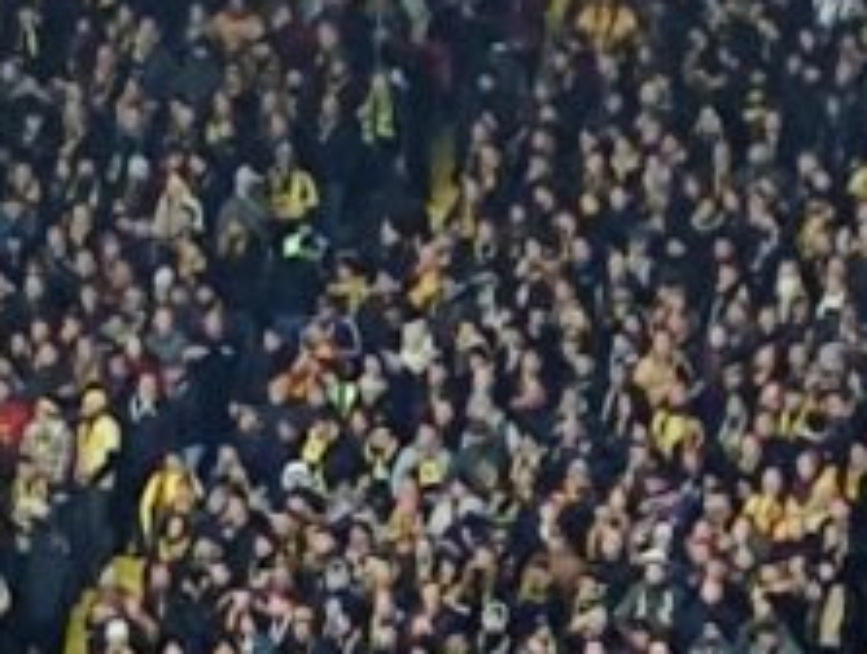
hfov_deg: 2.8
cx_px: 610
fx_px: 17586
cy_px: 1257
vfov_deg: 2.1
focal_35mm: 701
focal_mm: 6.19
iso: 100
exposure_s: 1/100
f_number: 1.65
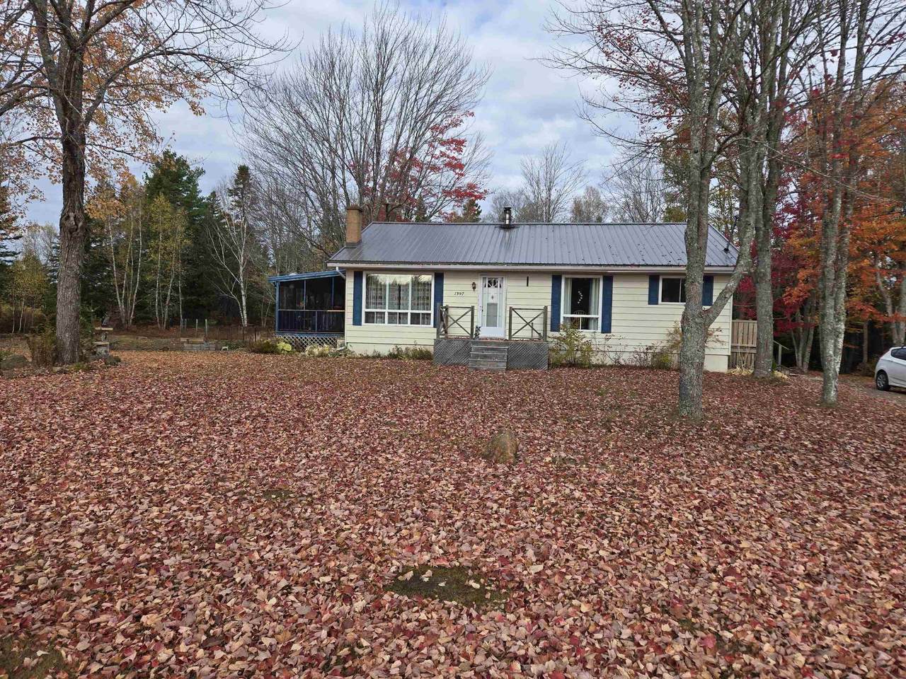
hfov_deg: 73.9
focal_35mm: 23
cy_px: 340
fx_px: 602
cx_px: 453
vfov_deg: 58.9
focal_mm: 5.4
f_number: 1.8
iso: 25
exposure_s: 1/1096
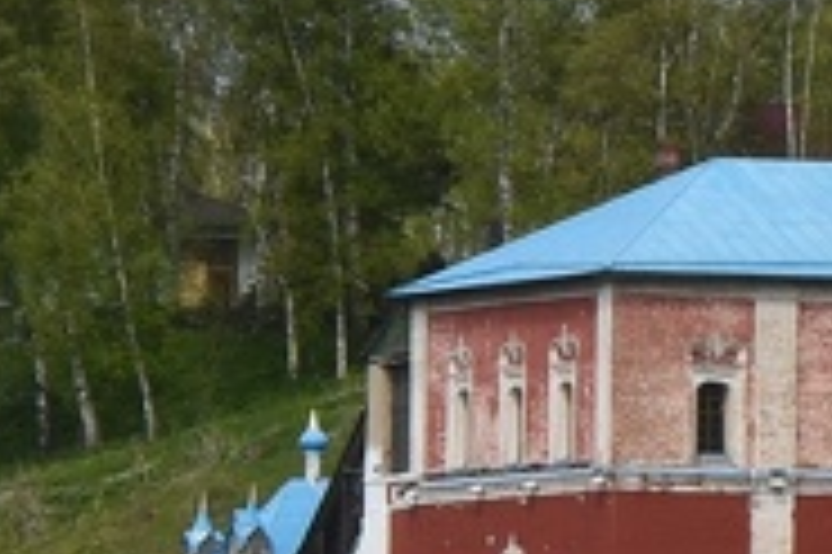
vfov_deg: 2.3
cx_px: 706
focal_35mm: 590
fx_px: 13623
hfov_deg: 3.5
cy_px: 227
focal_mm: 52
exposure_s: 1/400
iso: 200
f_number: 10
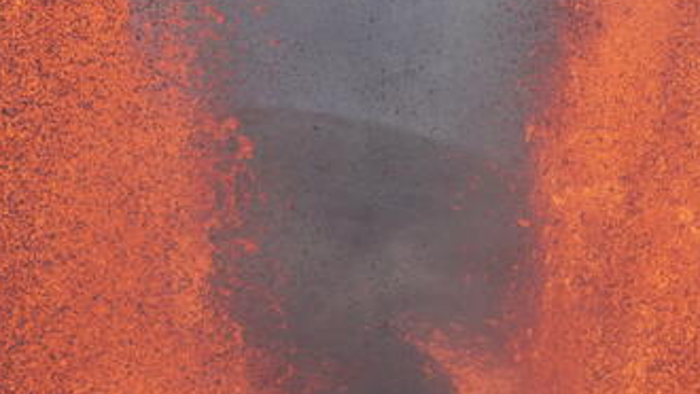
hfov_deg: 5.7
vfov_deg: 3.2
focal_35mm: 381
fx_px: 7075
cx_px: 373
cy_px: 346
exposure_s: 1/1250
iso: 1250
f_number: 7.1
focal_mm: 200
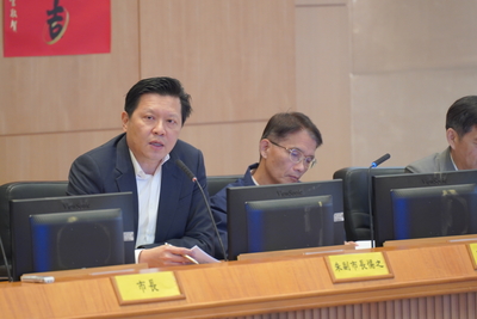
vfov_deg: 5.1
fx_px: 3579
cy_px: 160
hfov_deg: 7.6
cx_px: 238
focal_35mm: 270
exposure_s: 1/125
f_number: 2.8
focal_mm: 180
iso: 1600
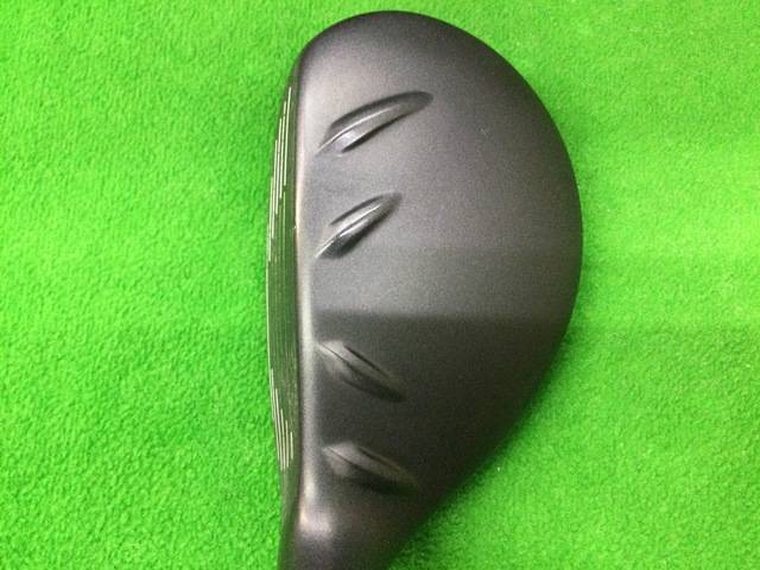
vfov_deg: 45.4
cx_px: 380
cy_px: 285
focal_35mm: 31
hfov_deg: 58.4
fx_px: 681
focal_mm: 3.3
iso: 250
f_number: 2.4
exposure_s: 1/30
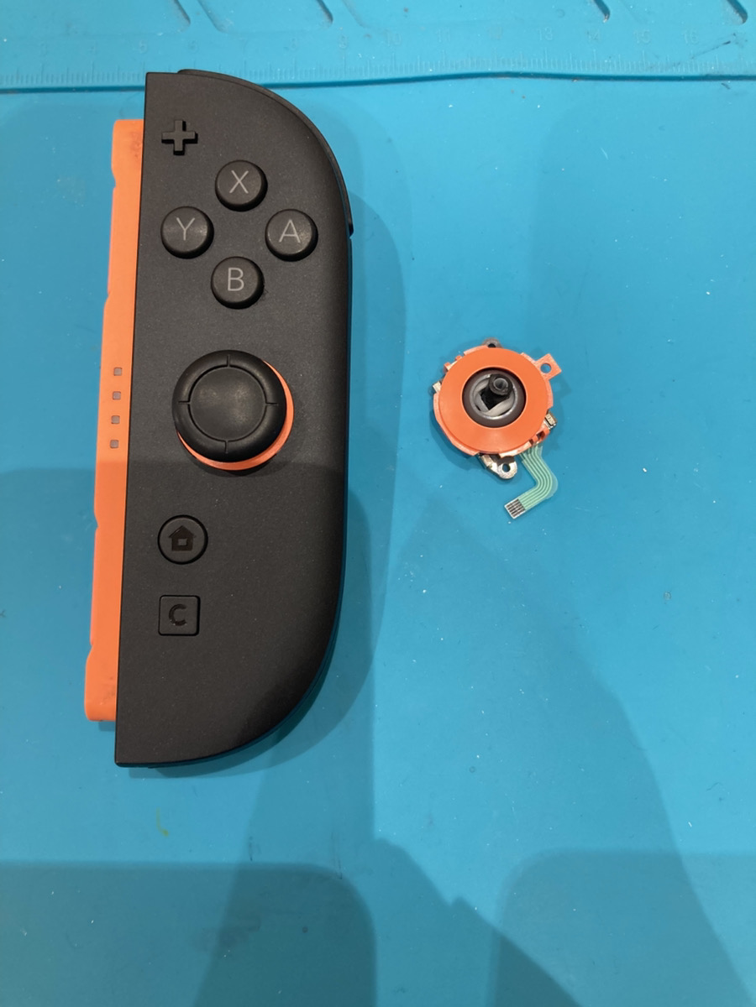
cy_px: 504
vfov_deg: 63.4
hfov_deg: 49.7
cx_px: 378
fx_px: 815
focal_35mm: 28
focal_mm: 3.99
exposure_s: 1/60
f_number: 1.8
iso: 100
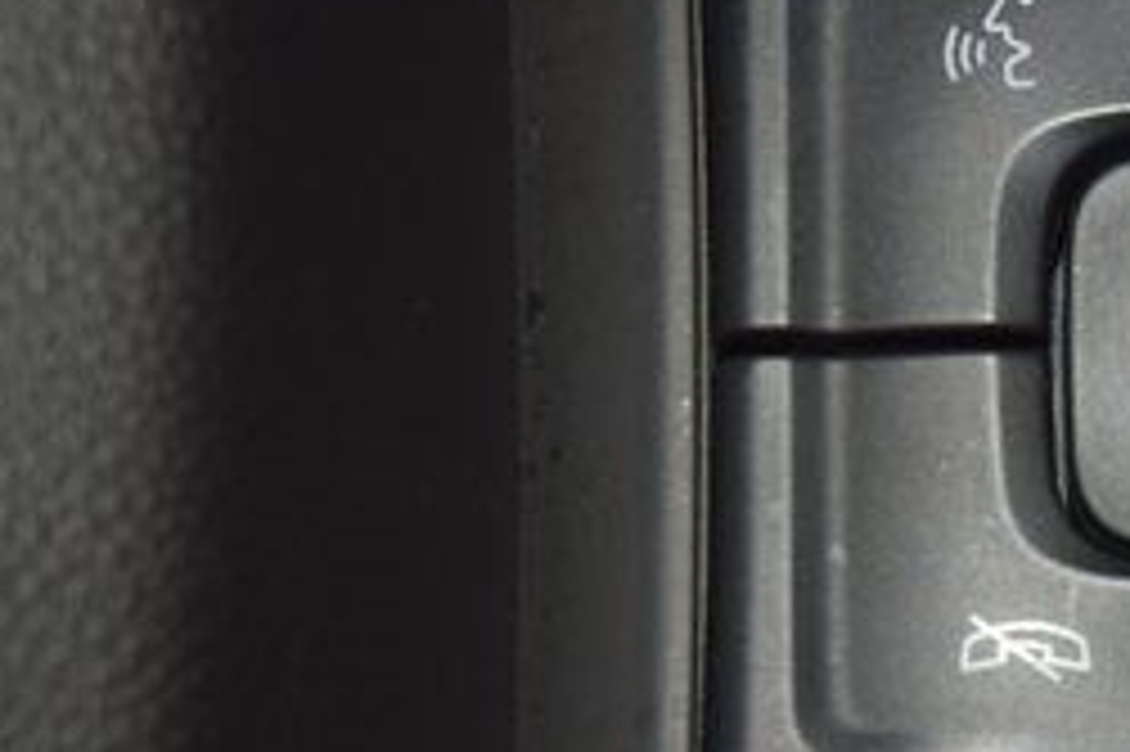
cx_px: 1337
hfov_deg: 7.6
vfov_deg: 5.1
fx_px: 8406
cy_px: 322
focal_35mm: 268
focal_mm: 70
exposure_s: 1/125
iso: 100
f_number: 8
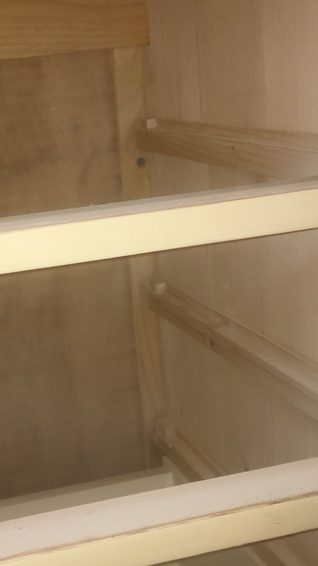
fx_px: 795
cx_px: 36
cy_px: 271
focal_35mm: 53
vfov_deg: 39.2
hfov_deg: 22.1
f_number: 2.2
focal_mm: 4.15
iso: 40
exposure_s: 1/33
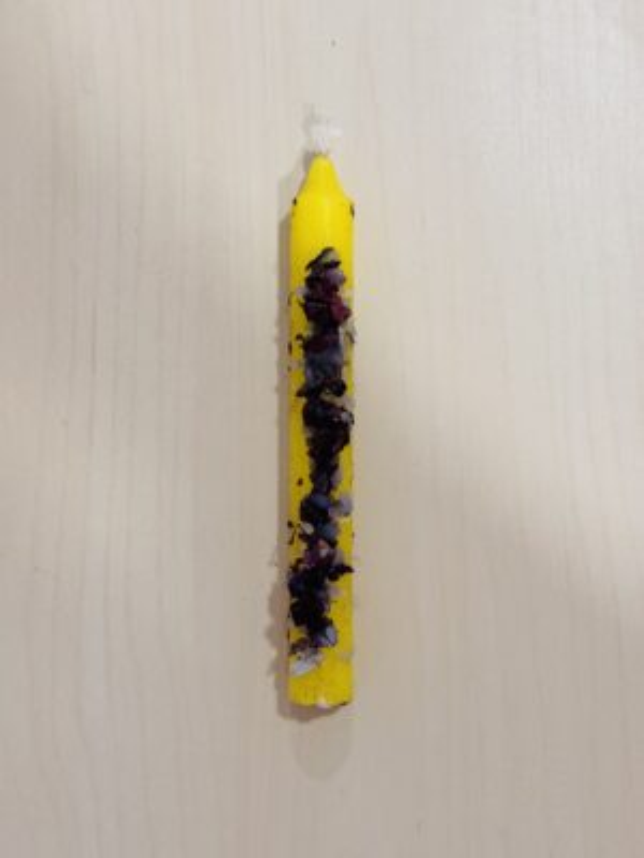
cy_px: 429
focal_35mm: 48
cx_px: 322
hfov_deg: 30.3
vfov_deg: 39.7
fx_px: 1191
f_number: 1.78
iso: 100
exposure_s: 1/60
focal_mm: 6.76
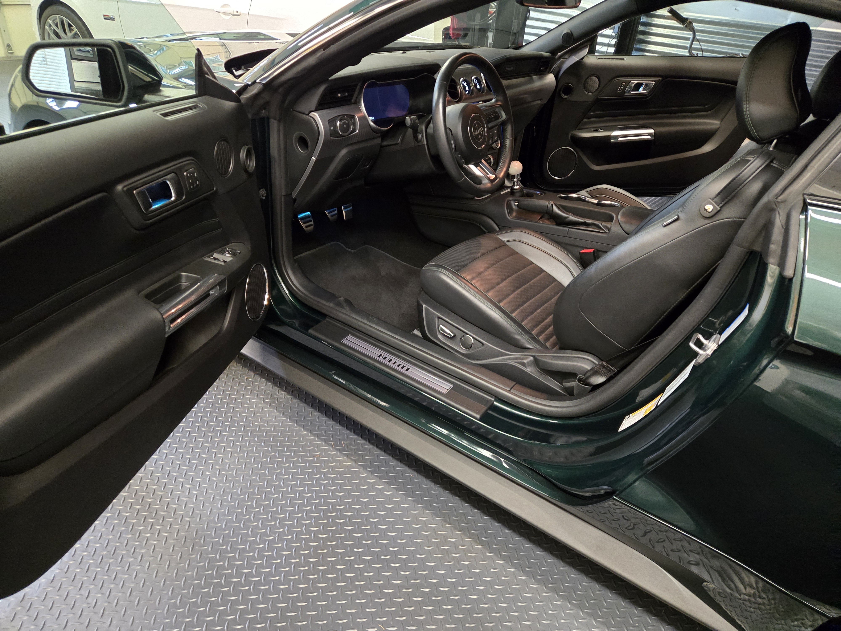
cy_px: 316
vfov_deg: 58.9
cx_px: 420
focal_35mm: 23
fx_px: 559
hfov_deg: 73.9
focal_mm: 5.4
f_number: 1.8
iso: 1600
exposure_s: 1/60
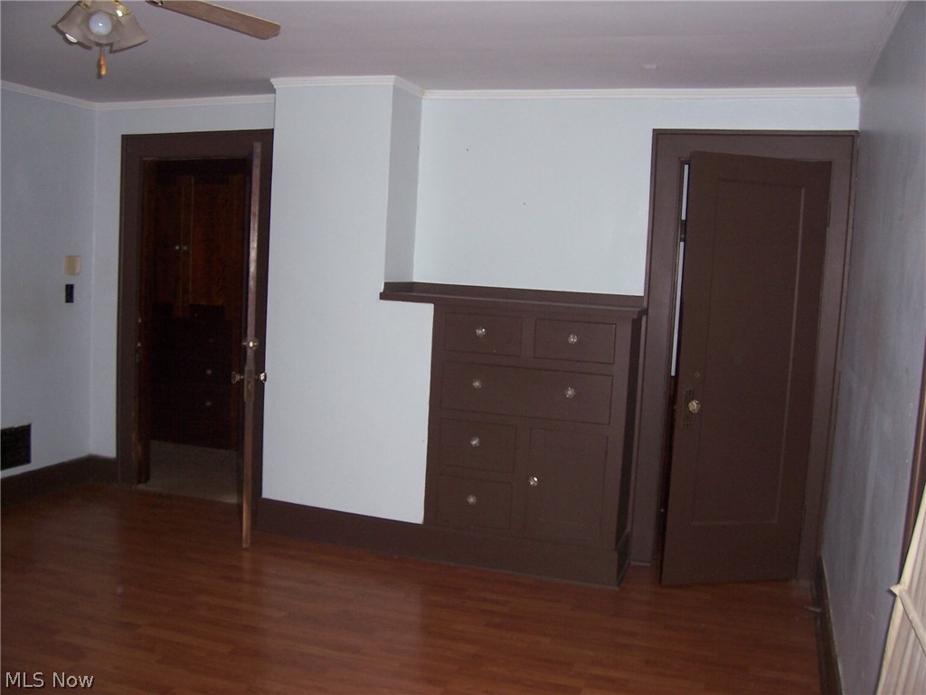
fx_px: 910
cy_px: 348
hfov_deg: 54.0
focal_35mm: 34
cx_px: 463
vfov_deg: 41.8
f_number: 2.7
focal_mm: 5.6
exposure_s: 1/60
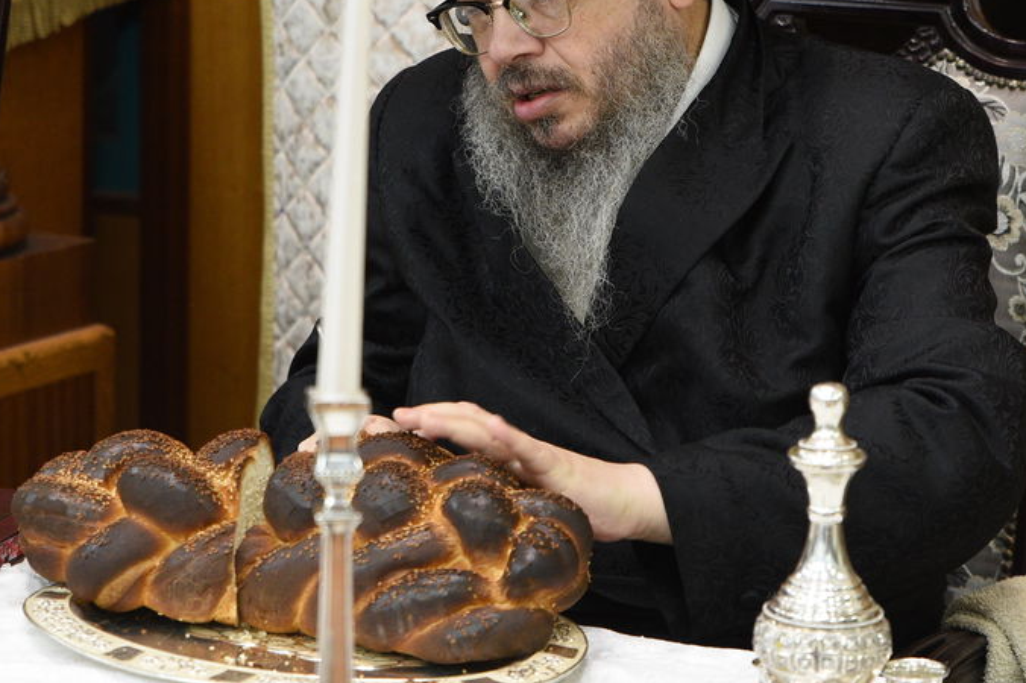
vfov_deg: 9.4
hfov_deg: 14.2
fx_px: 4130
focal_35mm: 145
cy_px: 104
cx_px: 552
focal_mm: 70
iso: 1600
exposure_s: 1/125
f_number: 4
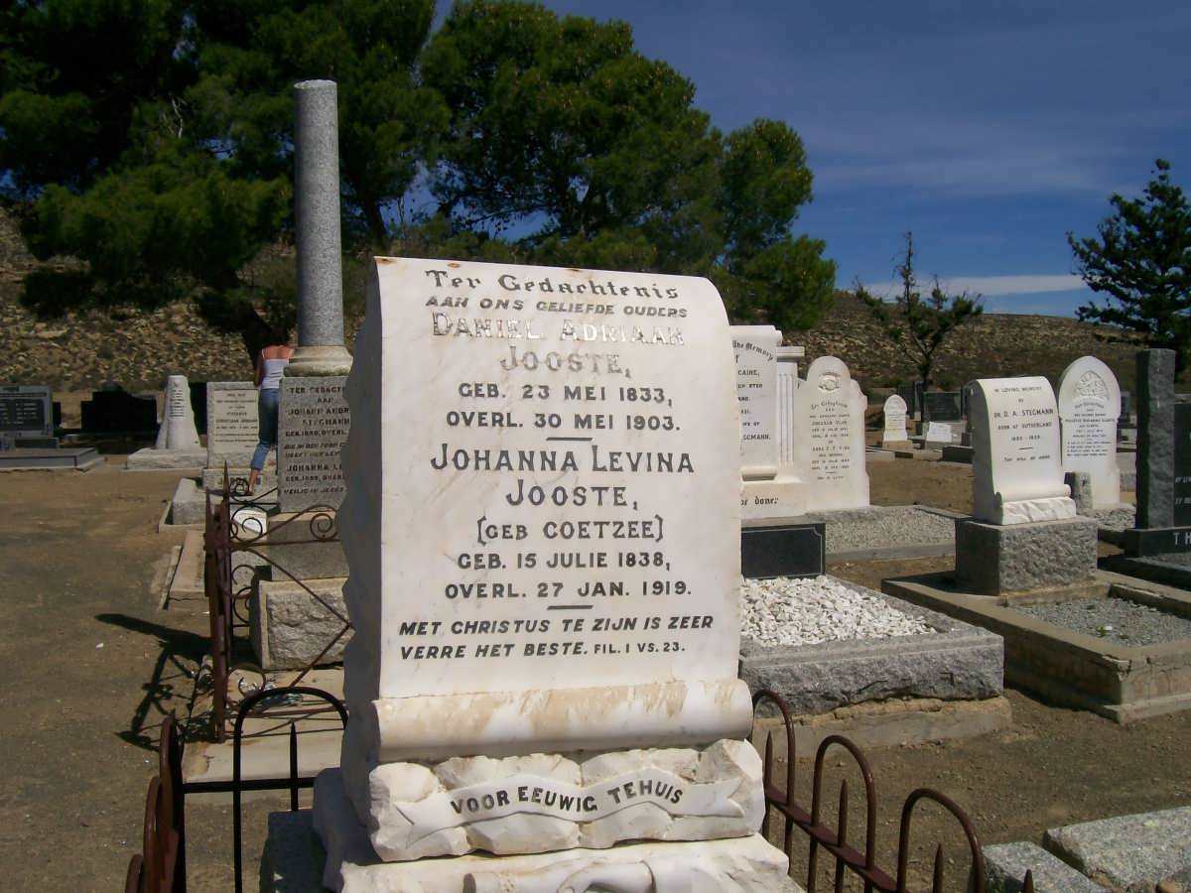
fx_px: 1239
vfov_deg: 39.7
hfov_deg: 51.4
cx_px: 596
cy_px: 446
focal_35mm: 36
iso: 80
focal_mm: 6
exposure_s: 1/1401
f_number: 4.8
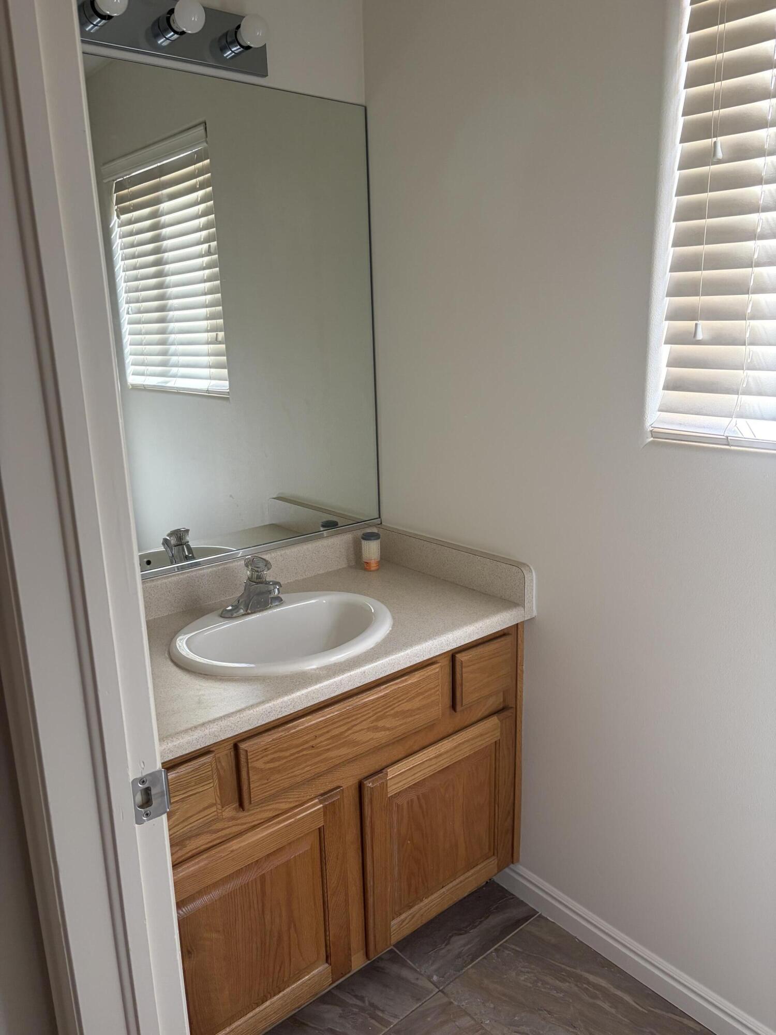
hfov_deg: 53.1
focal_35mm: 26
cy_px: 518
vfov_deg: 67.3
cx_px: 388
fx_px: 777
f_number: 1.6
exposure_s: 1/142
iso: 125
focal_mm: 5.96
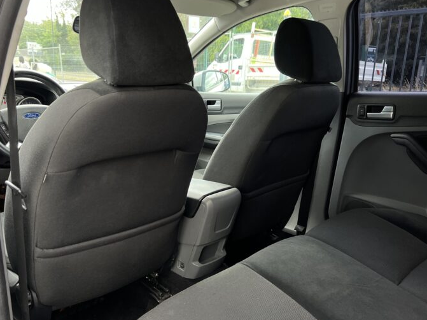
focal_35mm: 31
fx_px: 382
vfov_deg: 45.4
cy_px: 174
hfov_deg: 58.1
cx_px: 179
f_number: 1.5
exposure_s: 1/100
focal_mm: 5.7
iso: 125
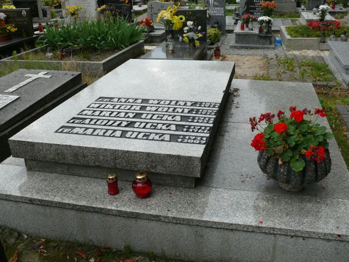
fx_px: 353
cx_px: 174
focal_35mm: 35
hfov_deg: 52.6
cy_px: 131
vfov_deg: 40.7
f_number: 4
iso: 100
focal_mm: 7.4
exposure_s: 1/200
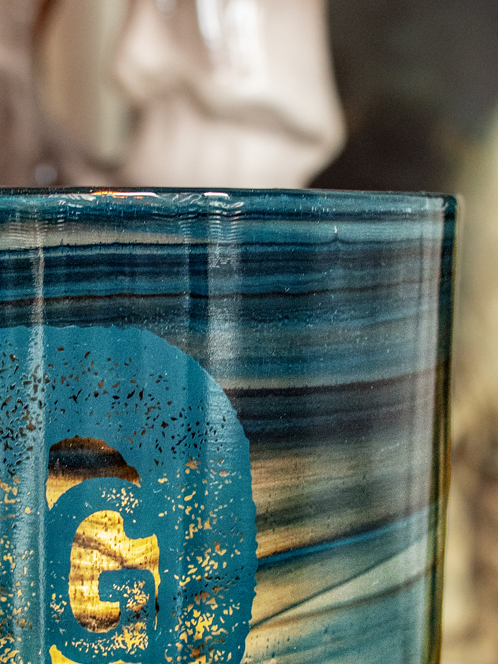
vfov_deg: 13.0
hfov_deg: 9.7
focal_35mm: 152
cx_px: 134
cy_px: 371
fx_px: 2916
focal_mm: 32
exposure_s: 1/40
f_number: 4
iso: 800
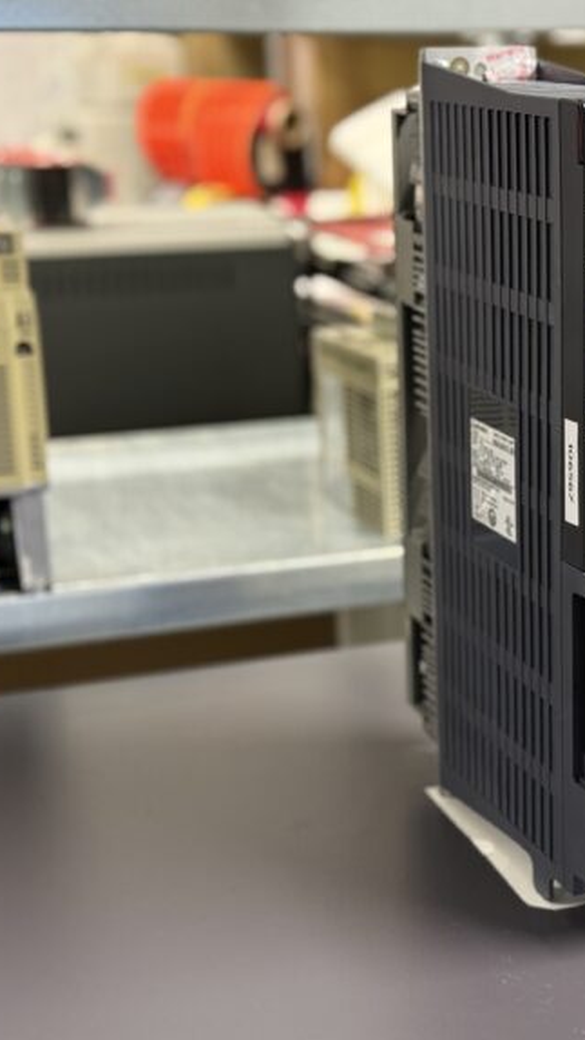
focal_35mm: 70
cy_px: 520
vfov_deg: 30.2
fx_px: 1930
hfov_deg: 16.9
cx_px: 583
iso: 250
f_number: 1.78
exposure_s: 1/33
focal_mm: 6.76
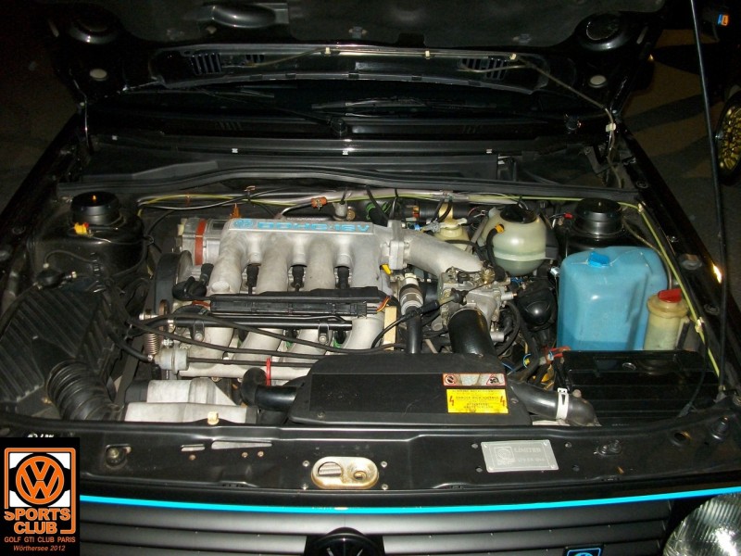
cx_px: 370
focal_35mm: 34
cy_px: 278
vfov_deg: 41.8
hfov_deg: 54.0
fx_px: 728
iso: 240
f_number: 2.9
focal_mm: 5.7
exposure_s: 1/40
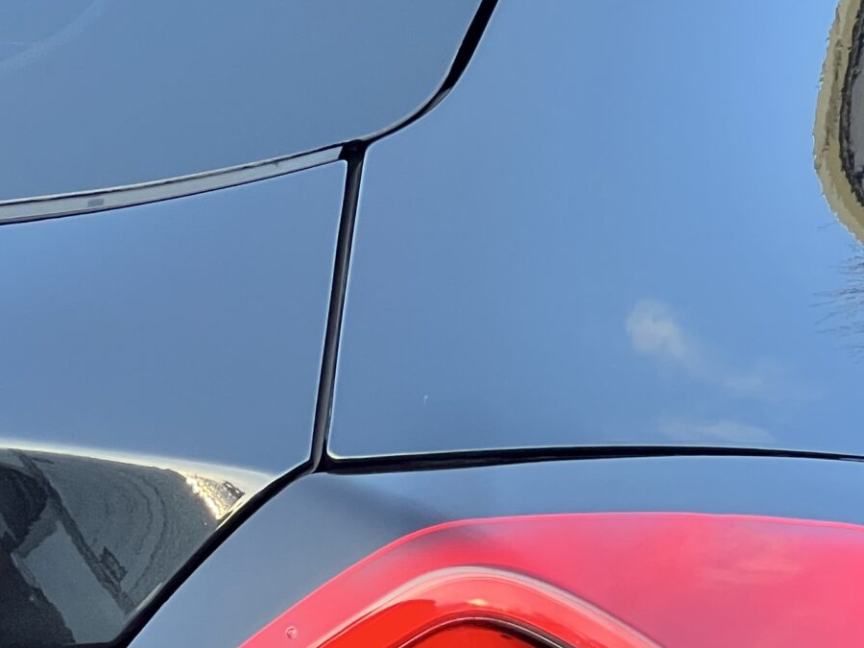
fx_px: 5466
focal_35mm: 219
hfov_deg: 9.0
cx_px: 247
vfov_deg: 6.7
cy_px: 753
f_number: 2.8
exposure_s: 1/99
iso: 100
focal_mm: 9
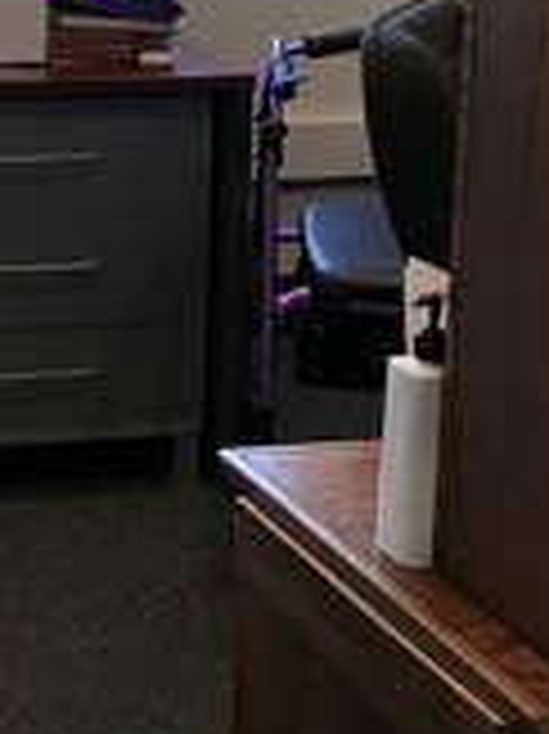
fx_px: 2329
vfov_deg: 17.2
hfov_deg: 12.8
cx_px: -252
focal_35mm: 110
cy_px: -104
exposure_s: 1/30
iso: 20
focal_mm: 3.99
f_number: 1.8
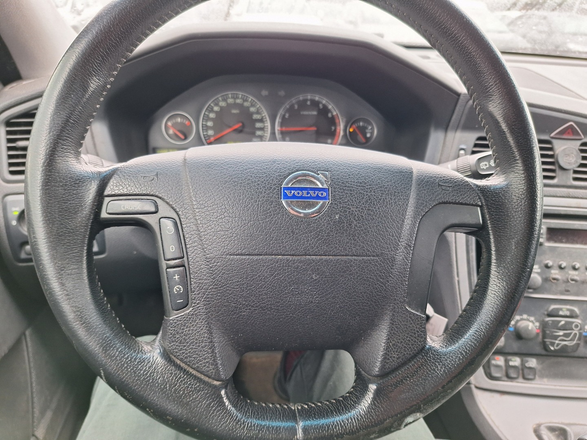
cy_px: 220
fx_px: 390
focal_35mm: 23
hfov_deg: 73.9
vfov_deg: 58.9
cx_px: 294
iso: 125
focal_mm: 5.54
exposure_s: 1/50
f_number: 1.8
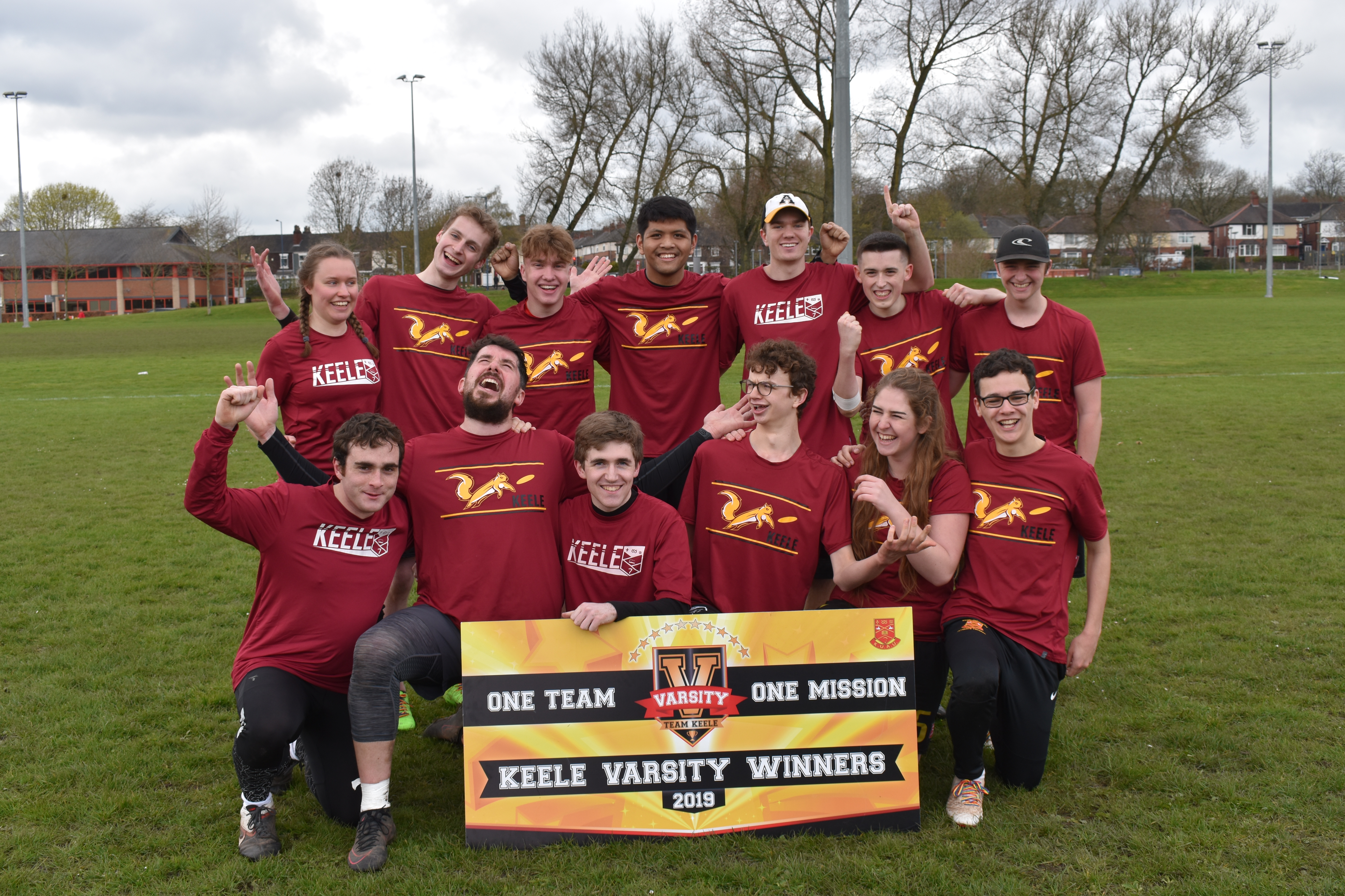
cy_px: 448
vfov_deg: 33.0
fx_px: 1513
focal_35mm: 40
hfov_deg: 47.9
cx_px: 672
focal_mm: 27
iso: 200
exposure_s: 1/250
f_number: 8
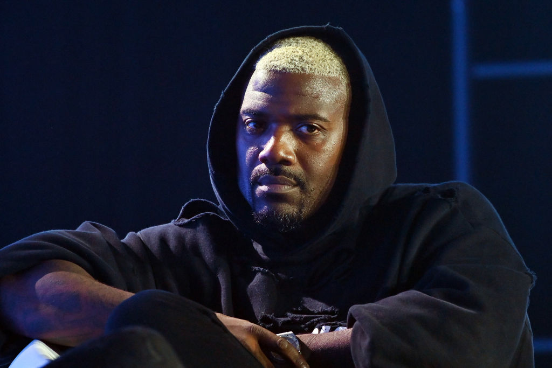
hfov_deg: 3.1
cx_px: 276
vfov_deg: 2.0
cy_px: 184
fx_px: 10351
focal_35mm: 675
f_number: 5.6
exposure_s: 1/400
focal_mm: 450
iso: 4000
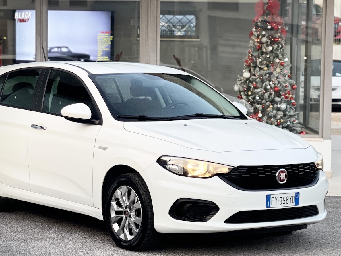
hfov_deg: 23.3
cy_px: 138
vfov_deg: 17.6
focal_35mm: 84
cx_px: 144
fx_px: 827
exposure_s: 1/121
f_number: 2.2
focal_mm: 7.5
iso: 160
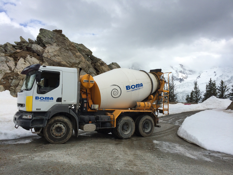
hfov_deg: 60.0
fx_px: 202
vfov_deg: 46.8
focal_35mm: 30
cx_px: 116
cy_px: 88
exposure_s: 1/2564
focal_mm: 4.12
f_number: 2.2
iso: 32
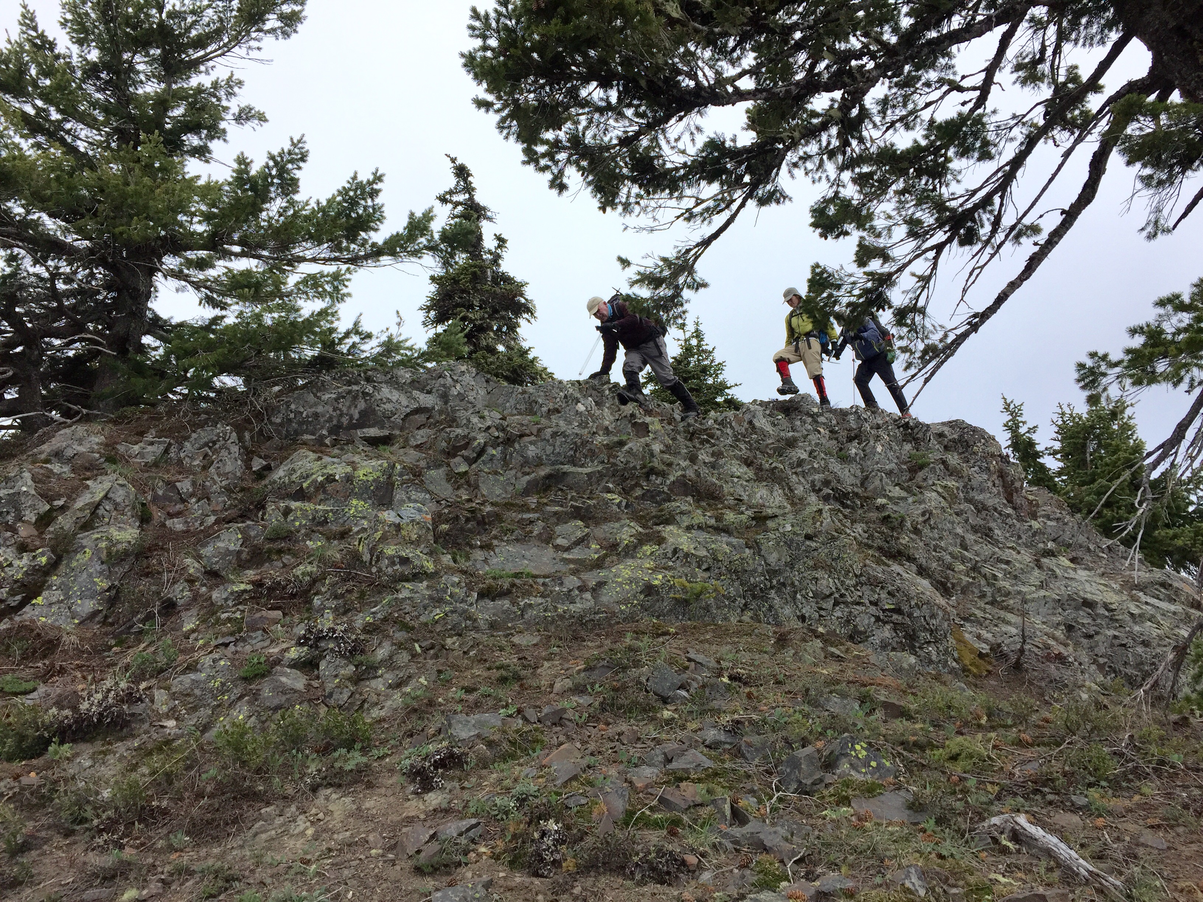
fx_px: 1008
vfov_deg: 48.2
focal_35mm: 29
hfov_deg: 61.7
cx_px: 602
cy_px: 451
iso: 32
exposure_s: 1/1276
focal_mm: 4.15
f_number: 2.2
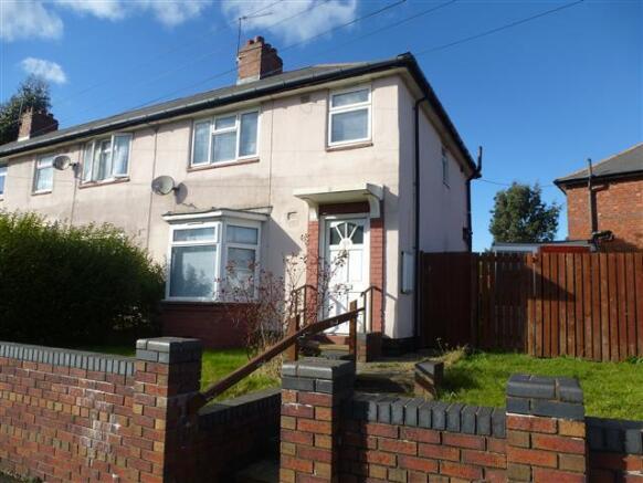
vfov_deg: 56.9
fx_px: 446
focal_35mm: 24
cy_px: 242
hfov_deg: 71.6
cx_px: 322
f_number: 4
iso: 100
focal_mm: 4.3
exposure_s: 1/640
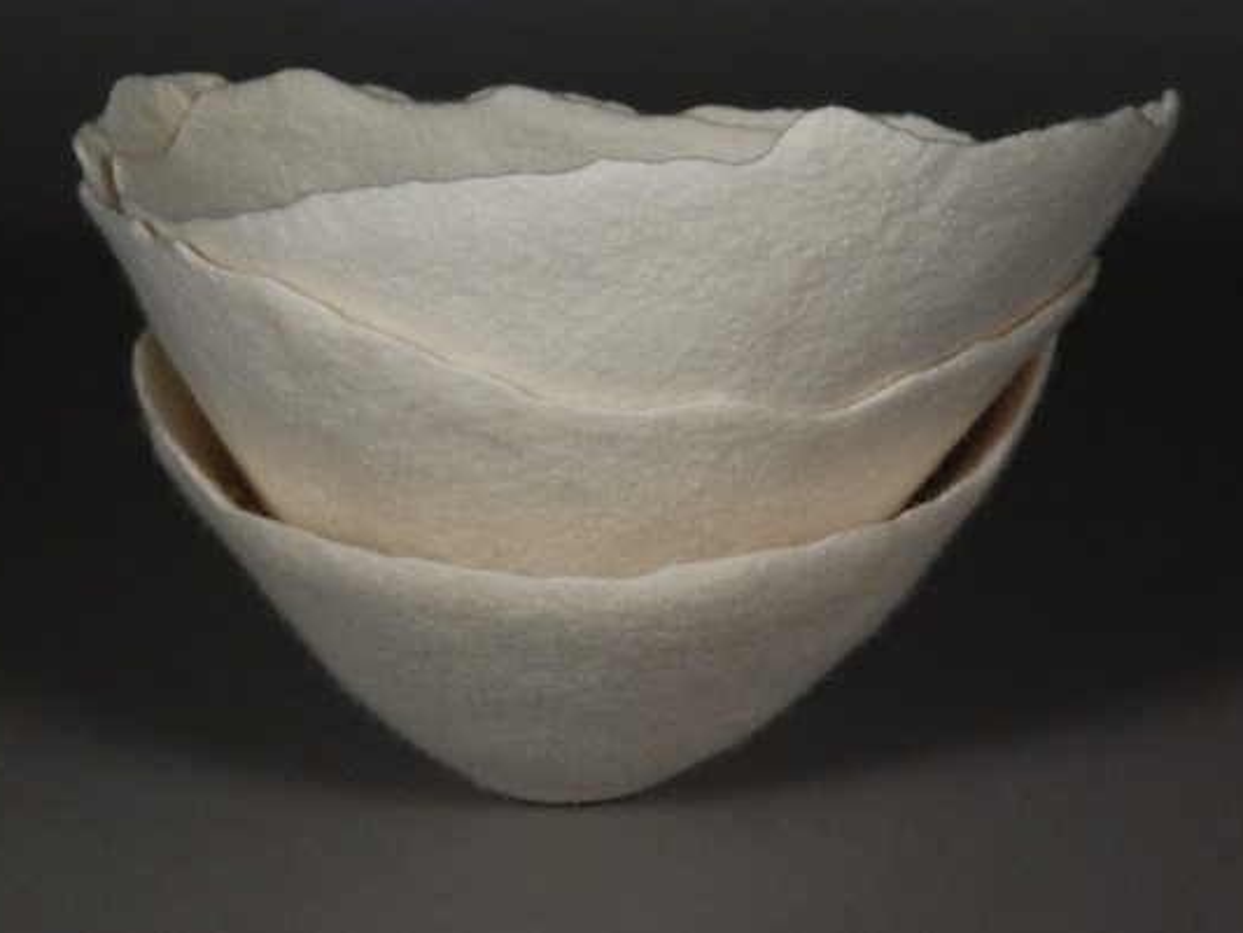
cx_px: 592
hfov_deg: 12.8
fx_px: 5551
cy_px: 466
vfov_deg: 9.6
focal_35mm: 155
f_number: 16
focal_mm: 95
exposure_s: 1/125
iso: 800
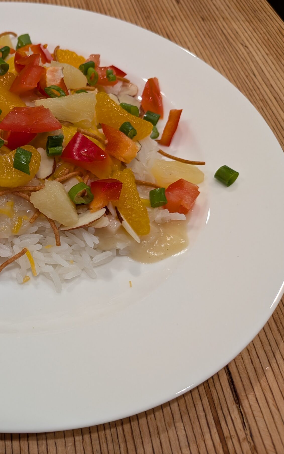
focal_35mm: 36
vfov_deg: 54.0
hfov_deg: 31.4
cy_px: 225
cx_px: -28
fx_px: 446
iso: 42
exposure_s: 1/40
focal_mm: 4.53
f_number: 1.7
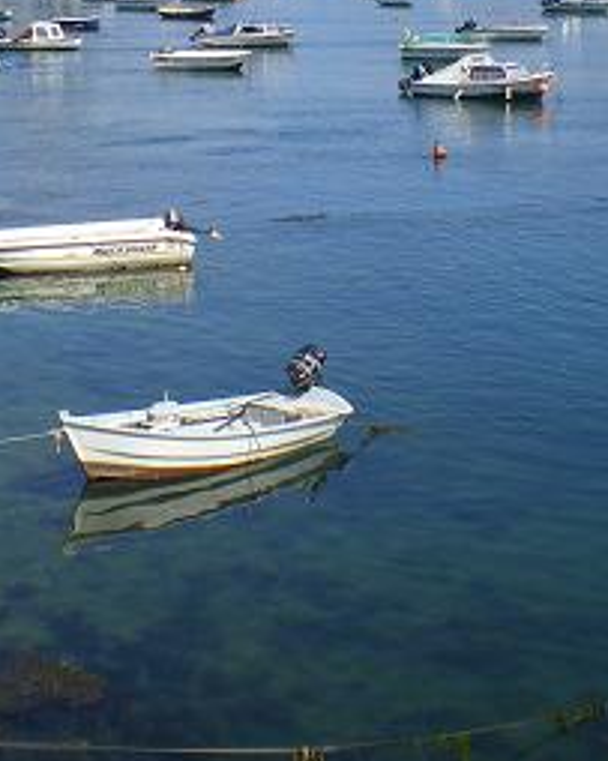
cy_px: 213
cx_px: 255
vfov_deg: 24.5
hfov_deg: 19.9
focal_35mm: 77
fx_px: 1733
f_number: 4.6
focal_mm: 6.3
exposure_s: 1/400
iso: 64
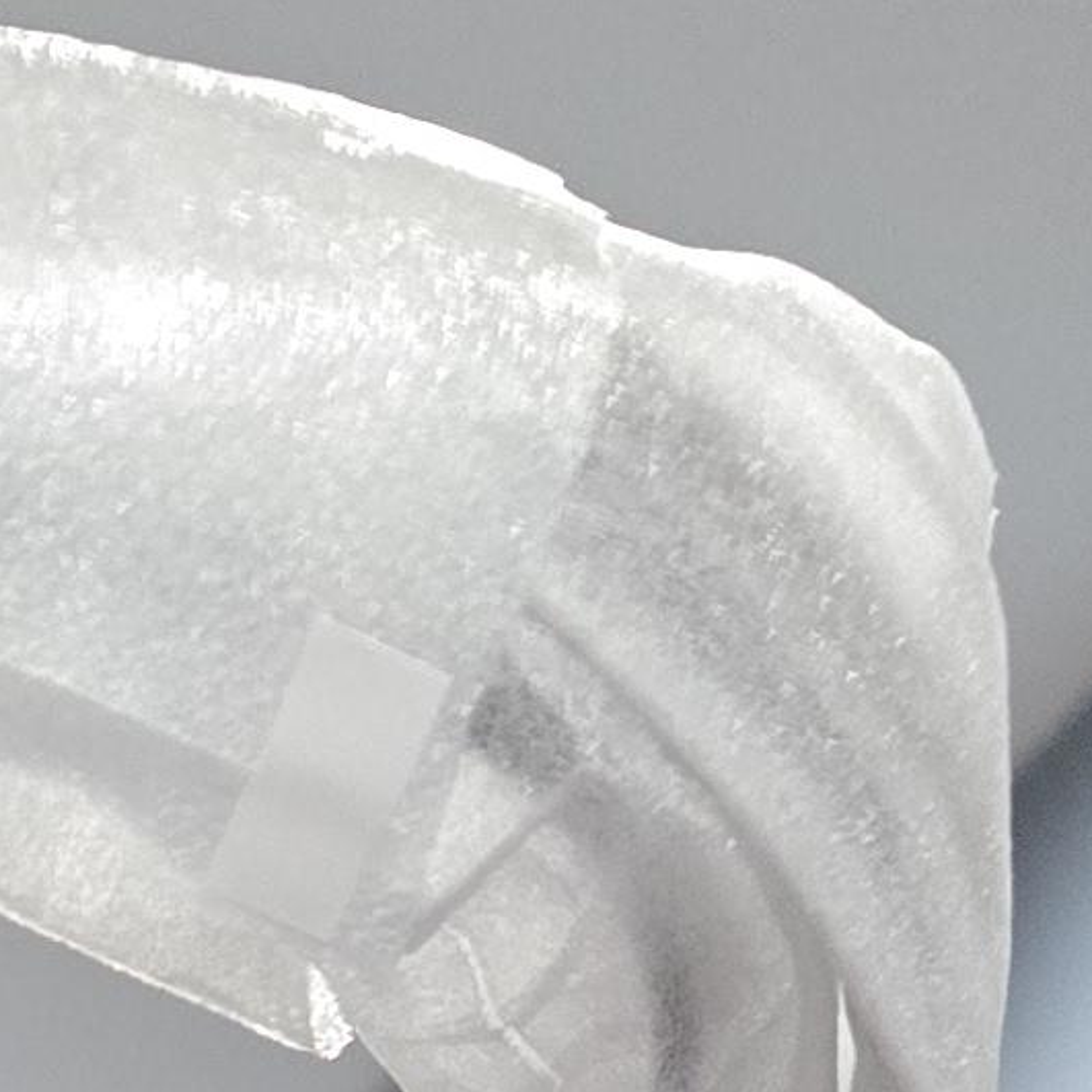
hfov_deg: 10.6
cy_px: 3401
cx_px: -969
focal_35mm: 153
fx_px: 5461
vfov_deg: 9.0
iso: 640
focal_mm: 5.4
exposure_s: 1/60
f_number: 1.8
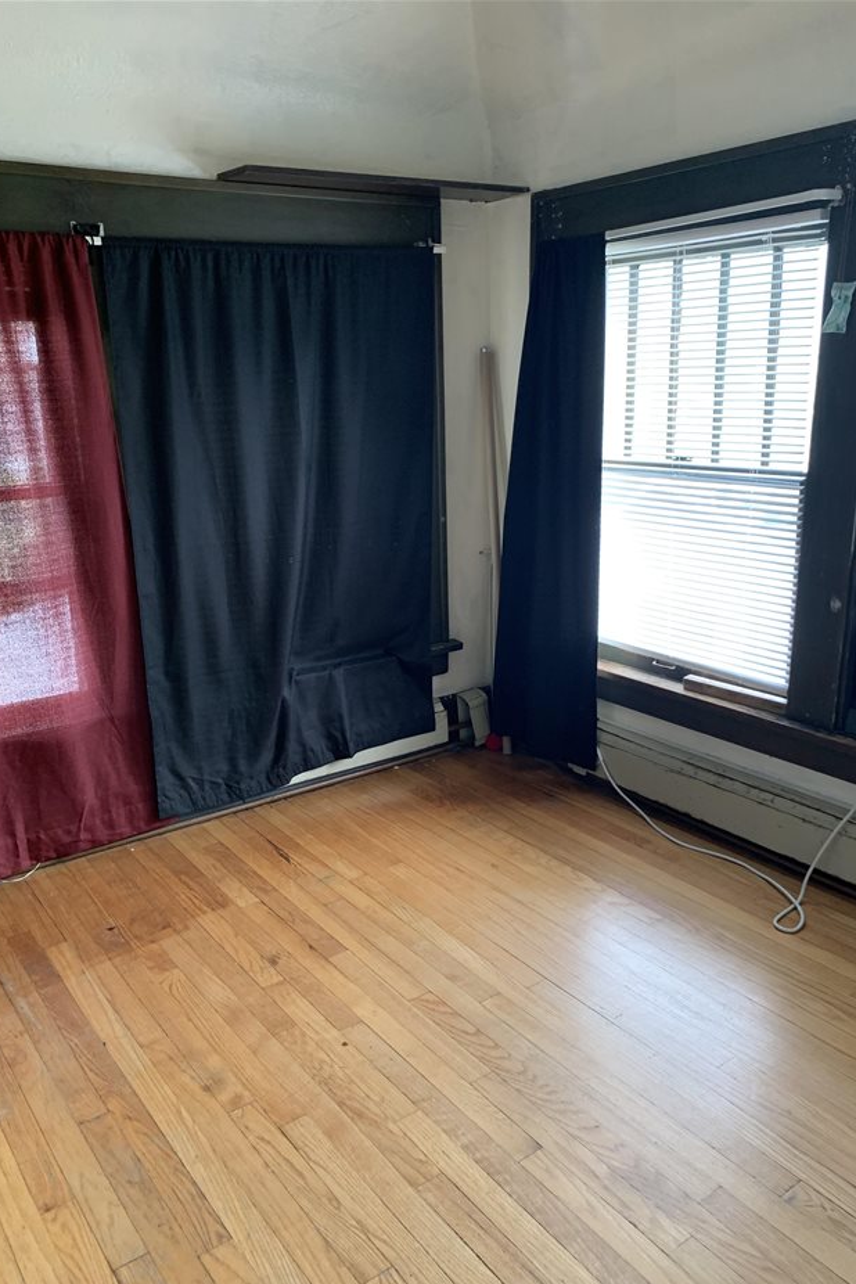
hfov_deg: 46.4
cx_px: 435
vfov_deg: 65.5
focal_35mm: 28
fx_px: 999
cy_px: 663
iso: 125
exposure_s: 1/60
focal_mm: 4.25
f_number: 1.8
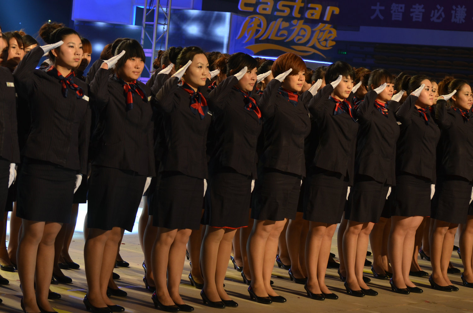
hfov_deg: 19.5
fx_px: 1377
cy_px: 156
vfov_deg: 13.0
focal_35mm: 105
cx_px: 236
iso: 400
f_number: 5
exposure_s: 1/60
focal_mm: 70
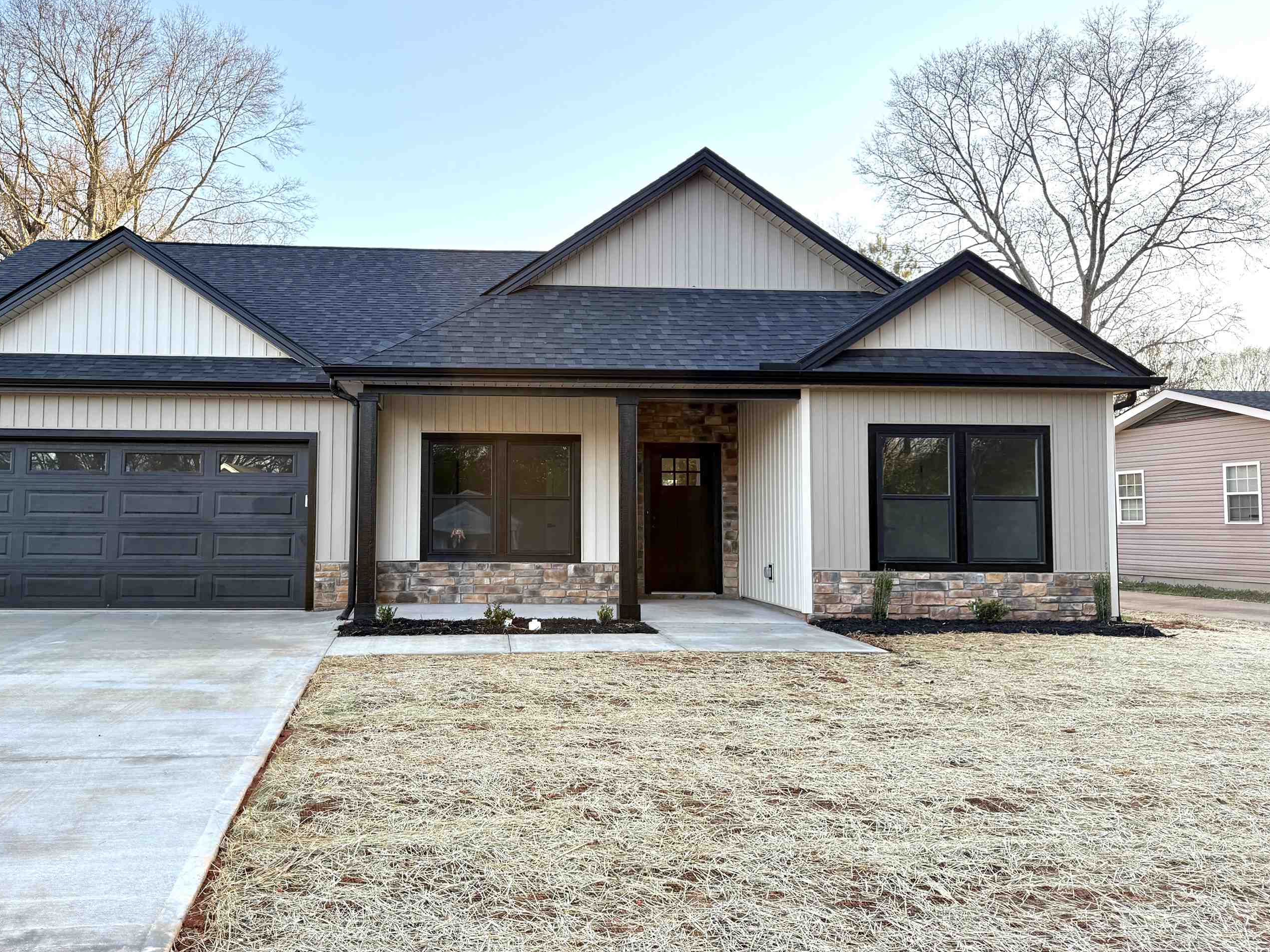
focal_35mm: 29
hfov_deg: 61.1
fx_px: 1064
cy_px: 452
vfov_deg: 48.2
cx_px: 508
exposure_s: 1/387
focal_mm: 6.76
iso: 100
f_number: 1.78
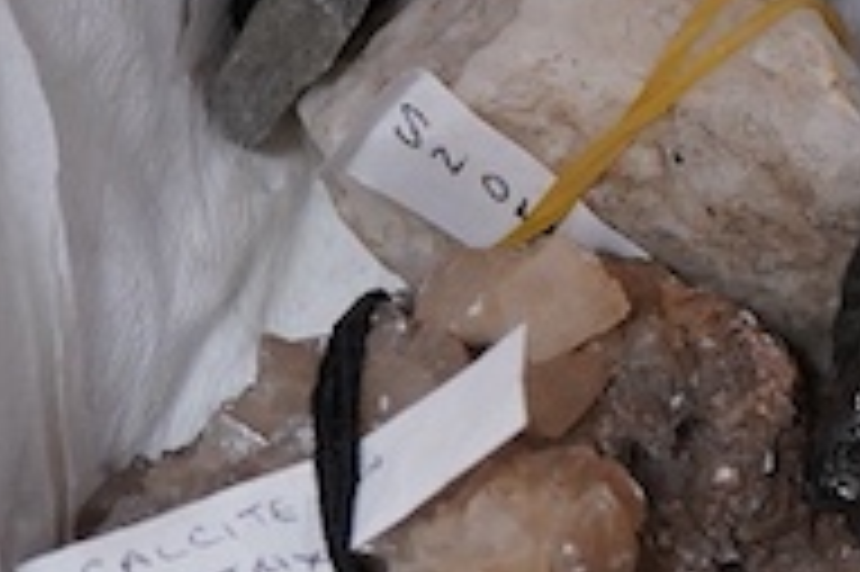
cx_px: 1495
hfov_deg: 9.3
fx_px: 5060
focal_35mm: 212
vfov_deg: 6.5
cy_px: 59
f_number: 3.5
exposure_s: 1/125
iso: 1600
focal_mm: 30
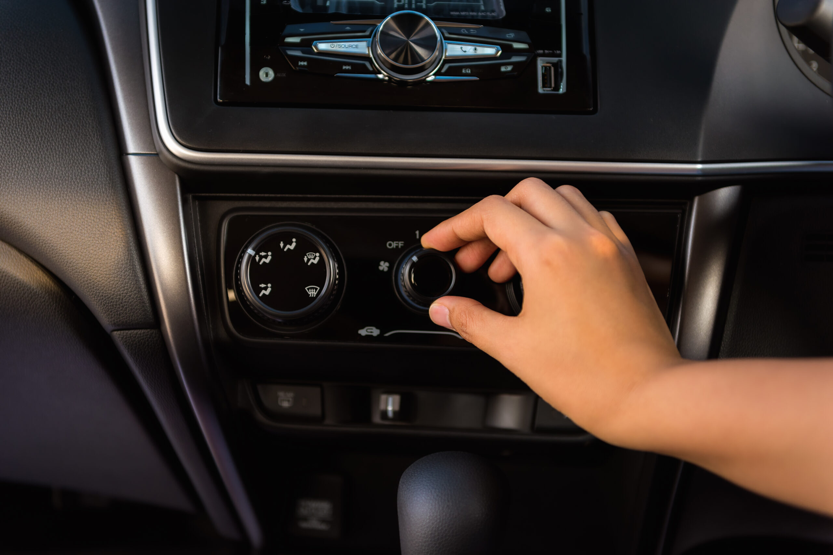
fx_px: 1620
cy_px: 278
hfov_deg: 28.8
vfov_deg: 19.5
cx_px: 416
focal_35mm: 70
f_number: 2.8
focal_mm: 70
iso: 200
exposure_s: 1/250
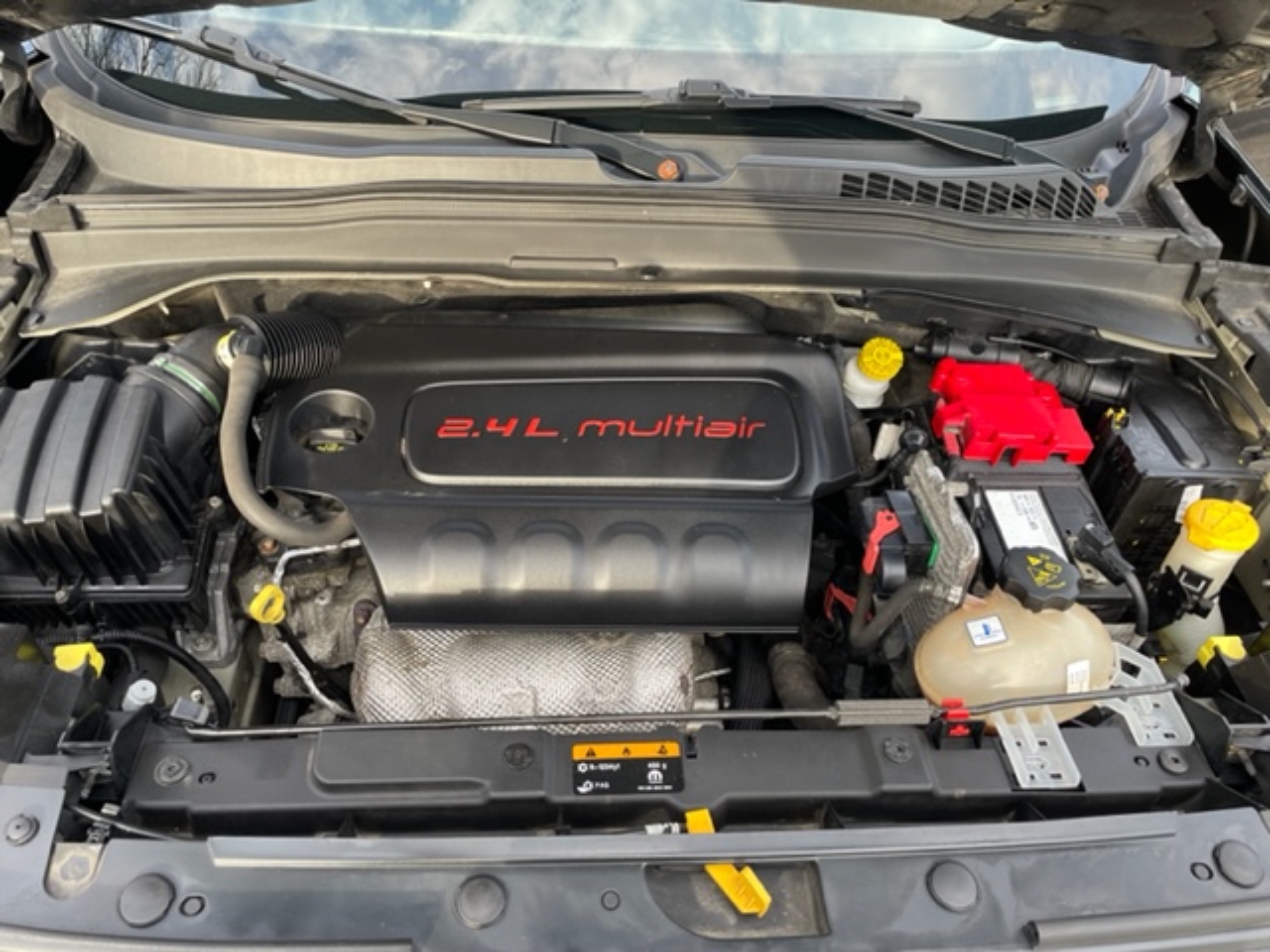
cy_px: 476
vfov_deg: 53.1
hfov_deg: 67.3
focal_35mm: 26
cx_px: 635
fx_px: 954
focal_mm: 4.2
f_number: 1.6
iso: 50
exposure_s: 1/121
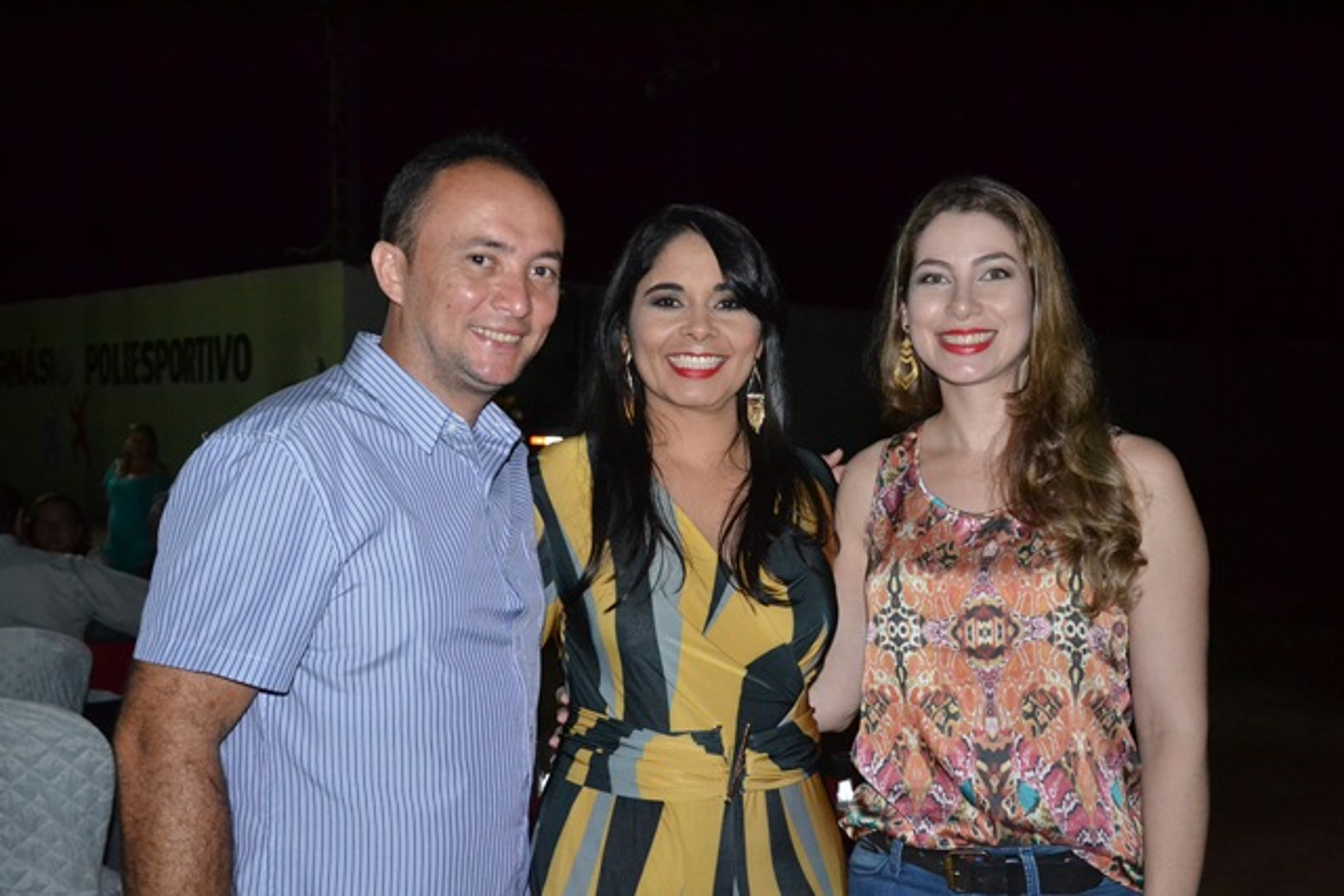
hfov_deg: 49.5
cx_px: 672
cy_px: 448
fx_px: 1456
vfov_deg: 34.2
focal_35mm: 39
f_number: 4
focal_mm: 26
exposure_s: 1/60
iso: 3200
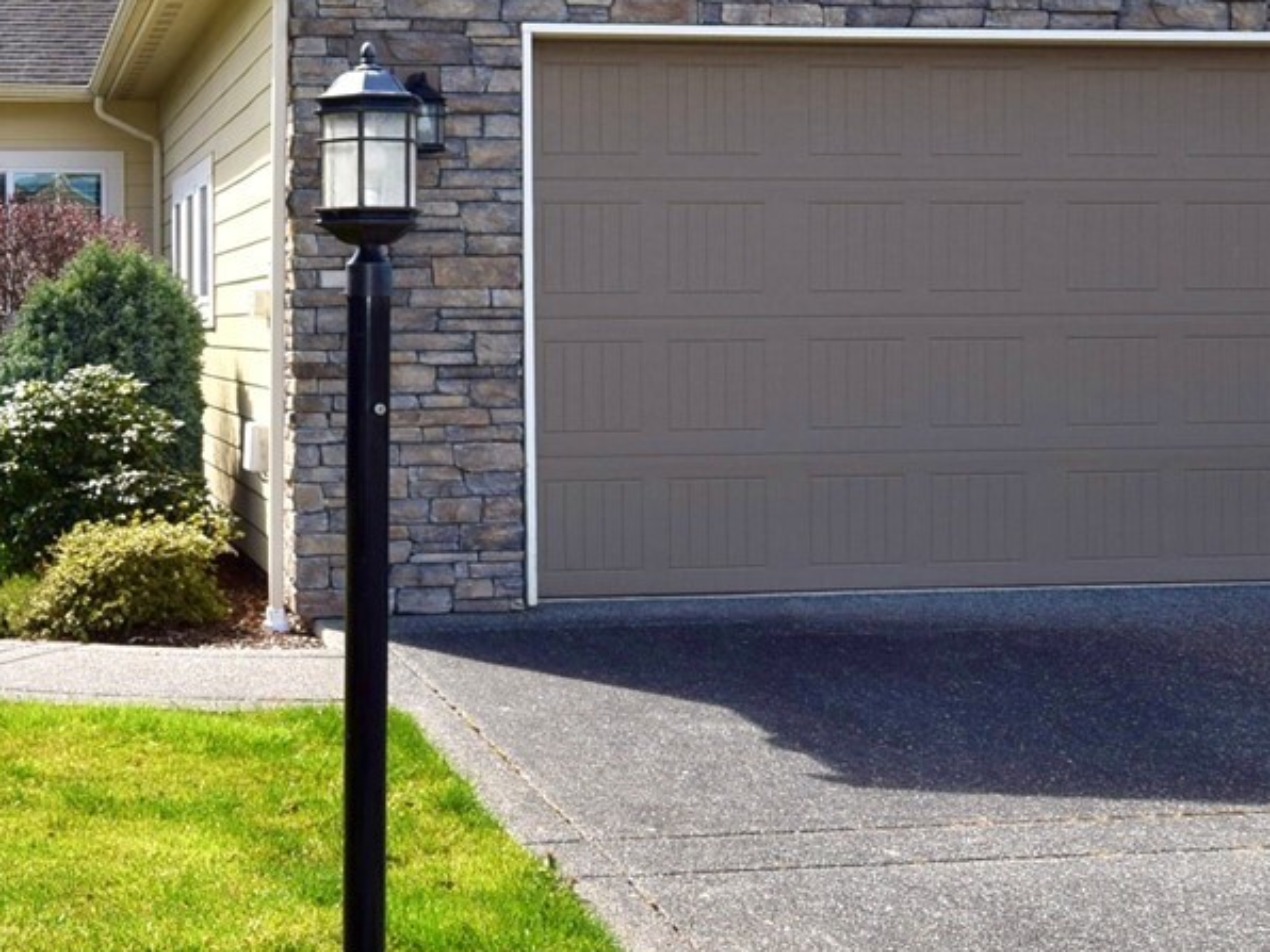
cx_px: 251
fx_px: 1958
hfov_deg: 34.8
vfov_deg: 27.2
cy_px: 343
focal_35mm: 53
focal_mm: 13
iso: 100
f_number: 8
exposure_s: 1/200
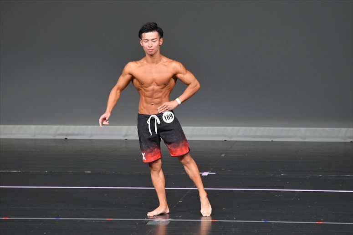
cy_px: 118
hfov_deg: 5.5
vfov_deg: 3.7
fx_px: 3675
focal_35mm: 375
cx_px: 176
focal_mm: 250
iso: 5000
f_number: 5.6
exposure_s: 1/400
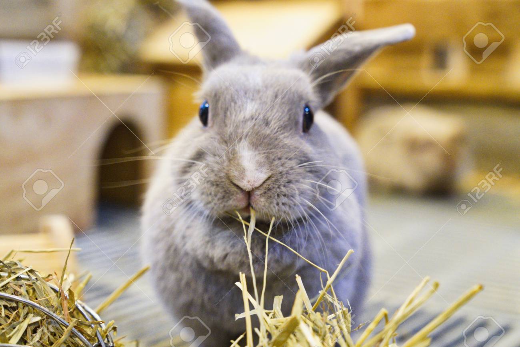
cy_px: 174
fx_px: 838
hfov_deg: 34.5
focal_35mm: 58
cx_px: 260
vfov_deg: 23.4
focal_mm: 58
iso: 12800
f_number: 5
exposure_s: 1/50
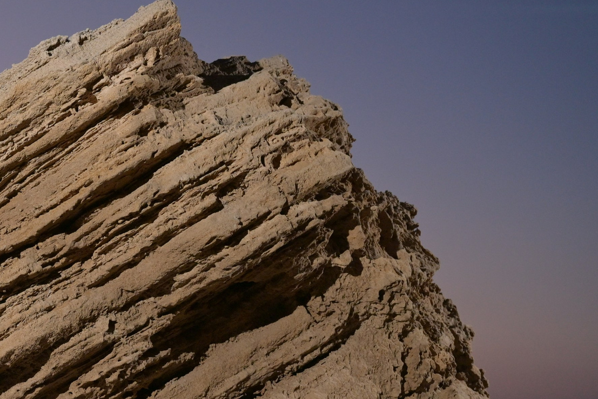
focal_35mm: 74
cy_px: 350
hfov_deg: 26.1
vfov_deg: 18.2
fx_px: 1230
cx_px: 16
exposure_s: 1/160
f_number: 4.5
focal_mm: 32
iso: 640
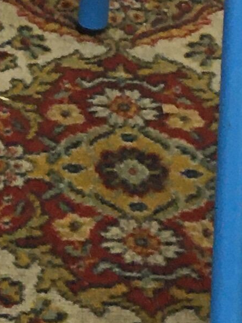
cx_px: -167
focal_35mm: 197
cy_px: -100
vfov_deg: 9.8
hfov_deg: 7.4
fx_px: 1838
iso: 125
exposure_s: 1/33
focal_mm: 4.15
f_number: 2.2
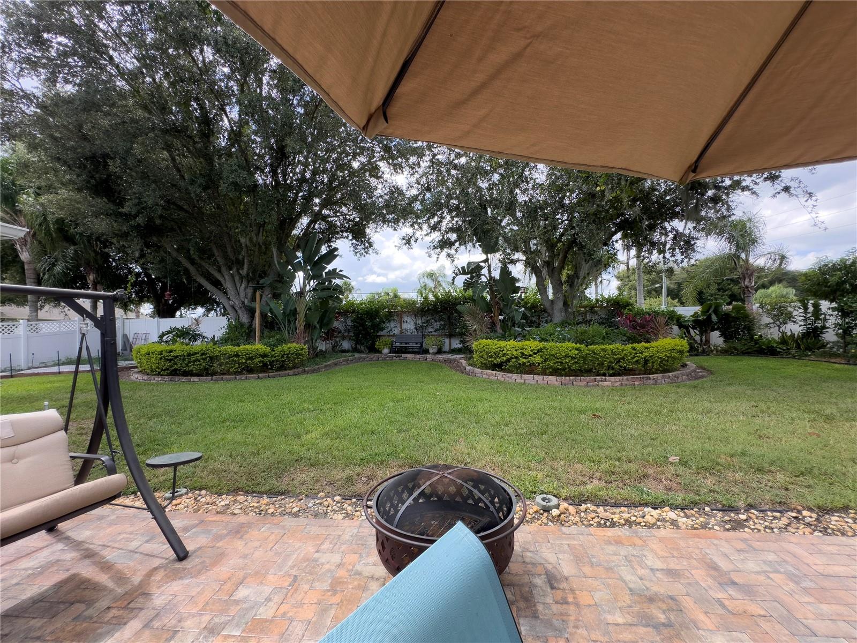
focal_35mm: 14
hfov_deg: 102.1
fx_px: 347
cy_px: 322
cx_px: 428
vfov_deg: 85.7
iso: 40
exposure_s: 1/400
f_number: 2.2
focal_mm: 2.22
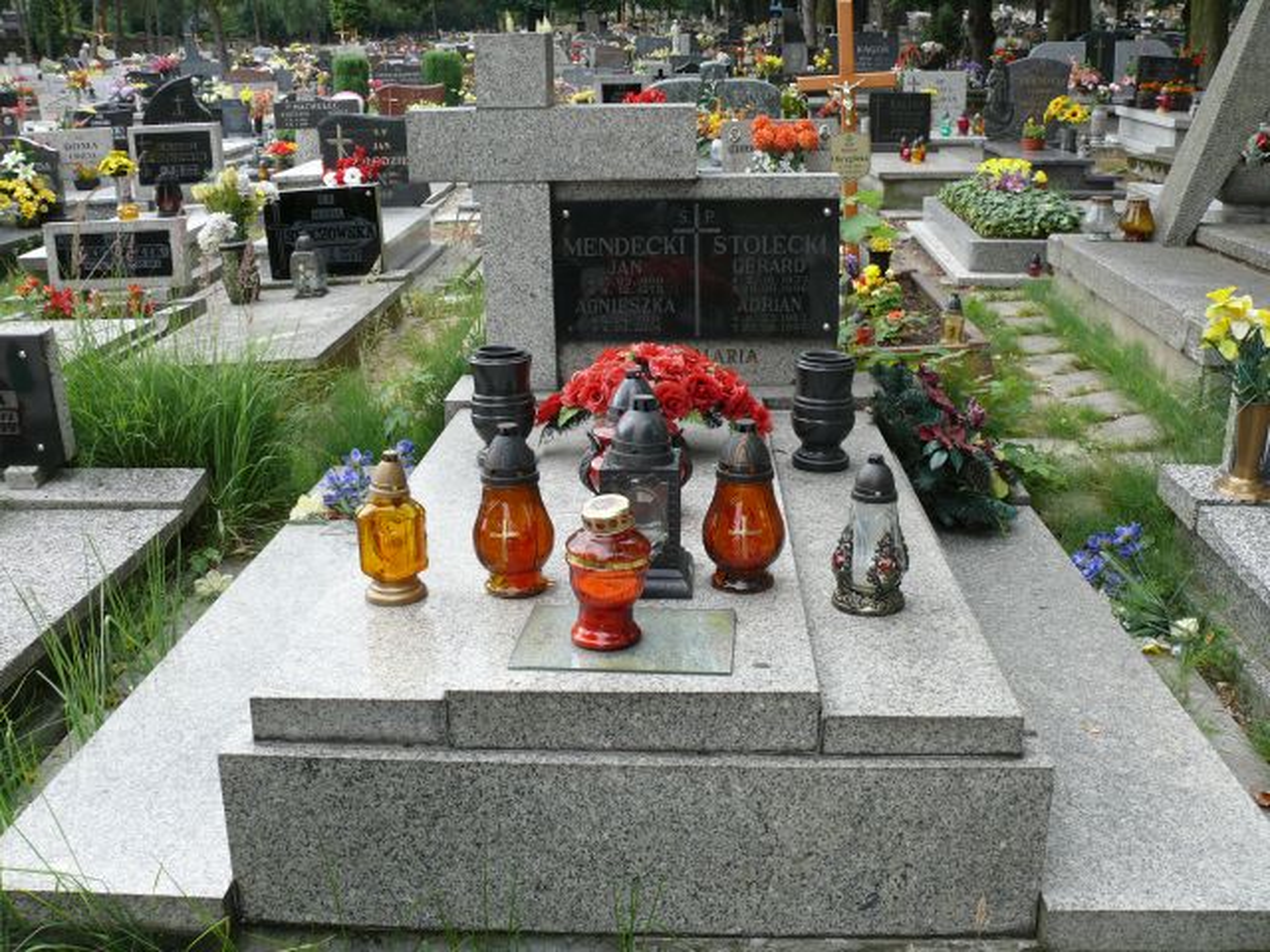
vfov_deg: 40.7
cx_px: 635
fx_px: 1284
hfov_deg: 52.6
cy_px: 476
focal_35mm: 35
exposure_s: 1/100
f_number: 4
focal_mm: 7.4
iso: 100
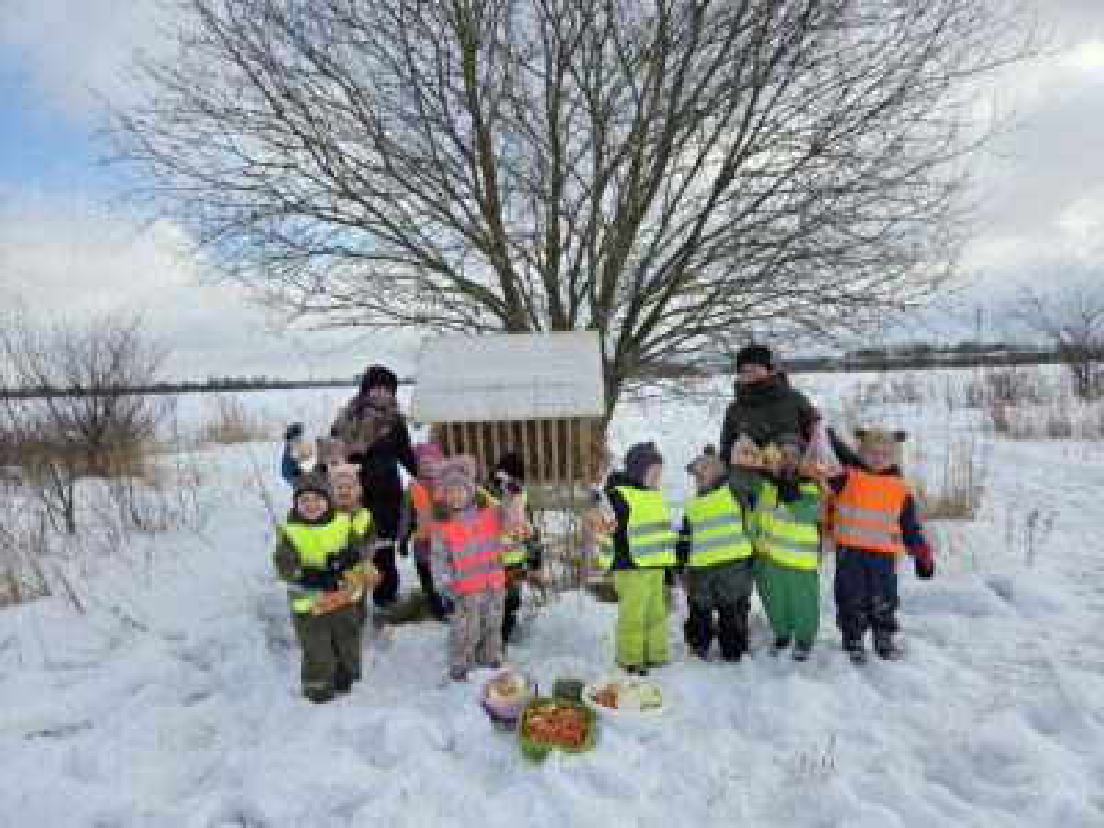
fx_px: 734
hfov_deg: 73.9
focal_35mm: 23
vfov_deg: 58.9
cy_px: 414
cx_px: 552
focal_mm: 5.4
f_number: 1.8
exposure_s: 1/4087
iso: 80
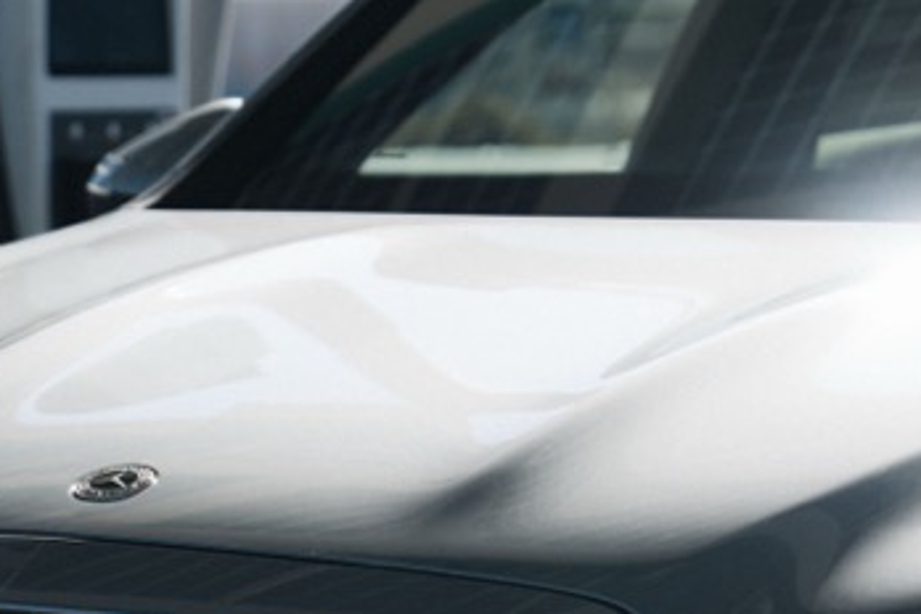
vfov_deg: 6.3
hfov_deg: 9.5
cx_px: -188
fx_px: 5474
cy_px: 887
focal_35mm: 214
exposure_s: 1/80
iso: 100
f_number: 2.8
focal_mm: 62
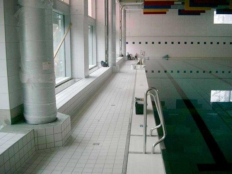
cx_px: 116
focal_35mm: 37
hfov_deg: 50.1
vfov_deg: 38.7
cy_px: 87
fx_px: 248
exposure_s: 1/80
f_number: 2.6
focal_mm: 7.6
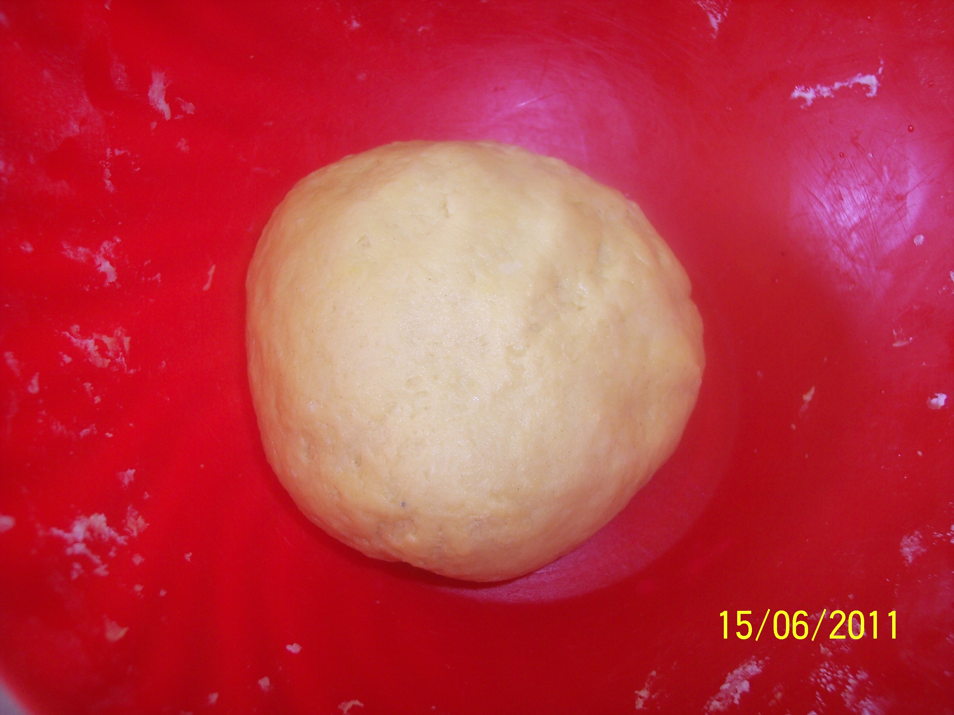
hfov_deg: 47.9
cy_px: 358
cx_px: 477
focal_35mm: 39
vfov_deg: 36.8
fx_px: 1075
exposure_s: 1/60
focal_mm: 8
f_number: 2.8
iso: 100
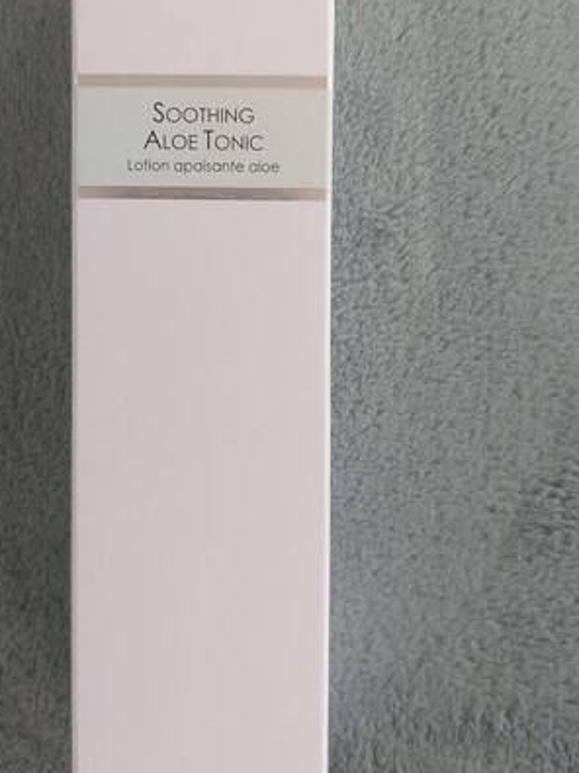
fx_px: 848
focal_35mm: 38
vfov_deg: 48.7
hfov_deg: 37.7
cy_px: 311
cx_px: 270
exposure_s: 1/100
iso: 50
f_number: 1.8
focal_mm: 5.23
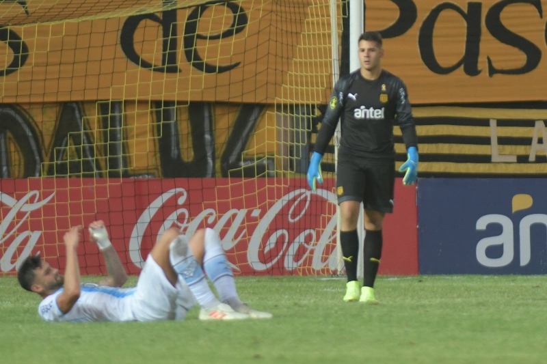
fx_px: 6836
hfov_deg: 4.6
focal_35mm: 450
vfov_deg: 3.1
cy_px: 182
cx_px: 274
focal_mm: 300
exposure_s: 1/500
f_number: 2.8
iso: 1250
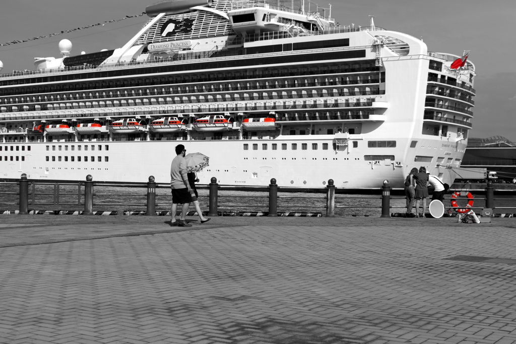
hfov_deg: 37.9
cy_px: 172
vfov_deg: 25.7
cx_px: 258
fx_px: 752
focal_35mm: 52
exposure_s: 1/2000
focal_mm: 35
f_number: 5.6
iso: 100
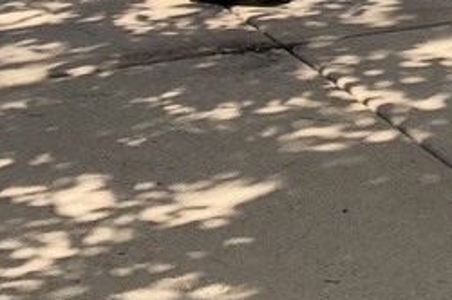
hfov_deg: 11.9
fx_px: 2107
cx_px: 591
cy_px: -249
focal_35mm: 168
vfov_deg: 7.9
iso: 20
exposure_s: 1/838
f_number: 1.8
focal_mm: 3.99
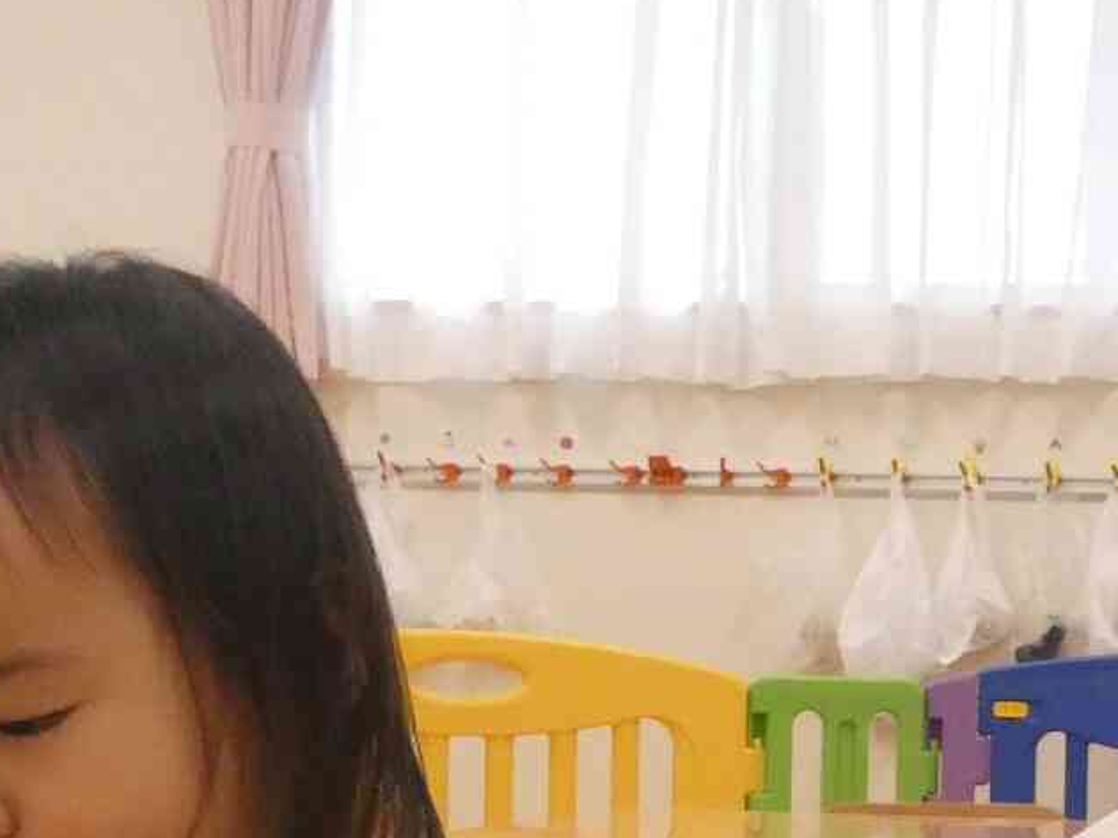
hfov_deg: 24.6
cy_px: 817
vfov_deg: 19.1
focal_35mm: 75
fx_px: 2421
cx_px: 1161
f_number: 3.3
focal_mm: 4.3
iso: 640
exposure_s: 1/125
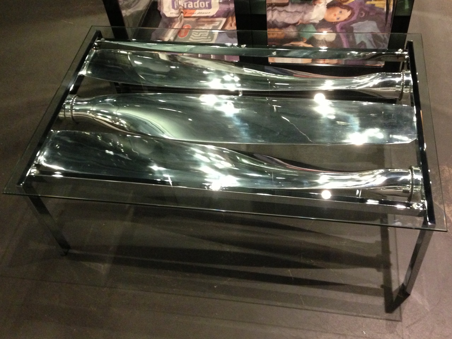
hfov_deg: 55.3
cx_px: 226
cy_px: 170
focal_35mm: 33
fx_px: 431
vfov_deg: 43.0
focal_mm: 4.13
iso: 400
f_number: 2.4
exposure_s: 1/15
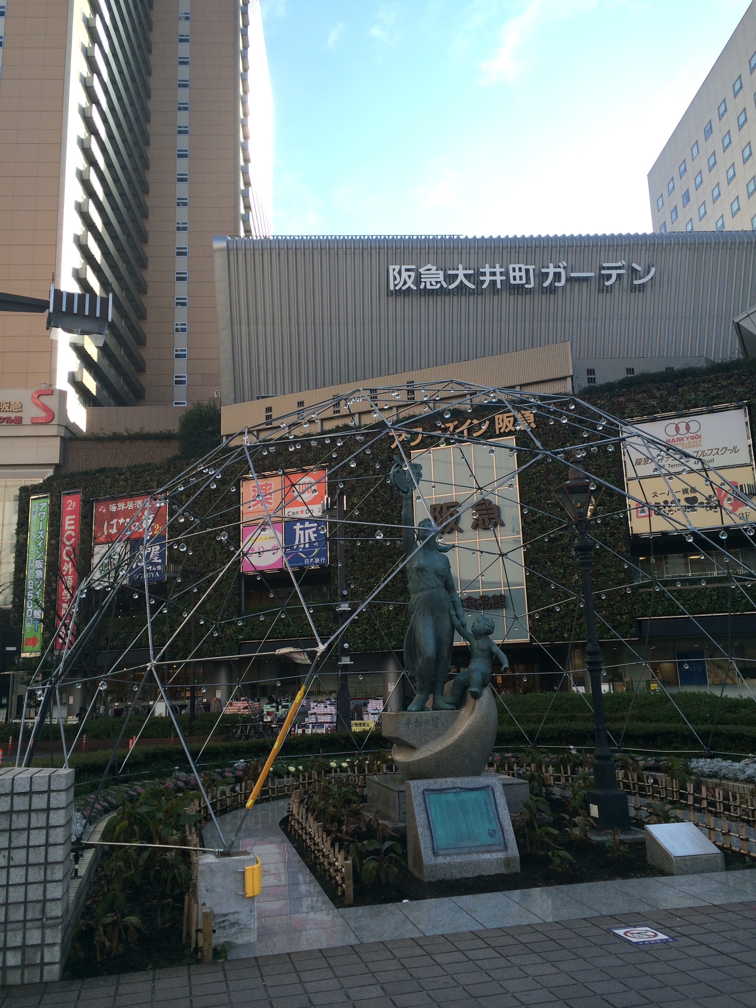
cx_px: 378
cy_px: 504
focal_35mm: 30
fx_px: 874
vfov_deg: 60.0
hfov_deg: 46.8
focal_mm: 4.12
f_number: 2.2
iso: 32
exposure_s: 1/746
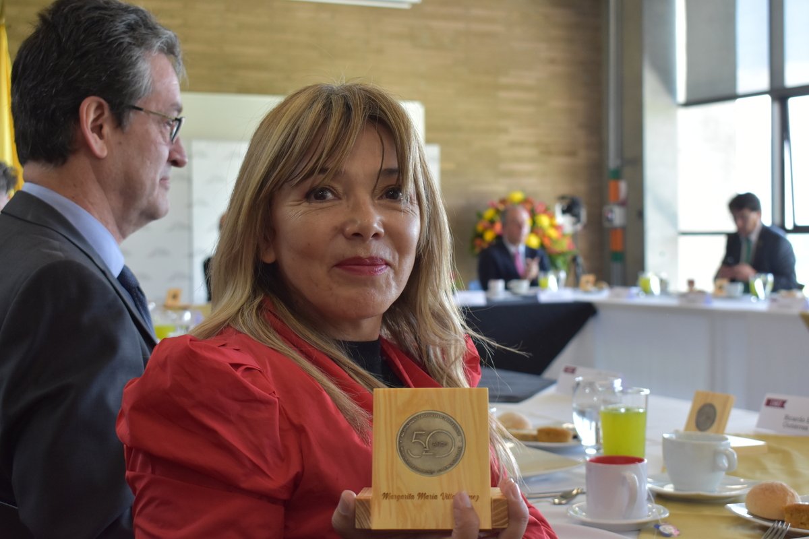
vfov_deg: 23.8
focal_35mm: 57
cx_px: 404
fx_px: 1281
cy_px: 270
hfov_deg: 35.1
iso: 800
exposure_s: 1/125
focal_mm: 38
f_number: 5.6
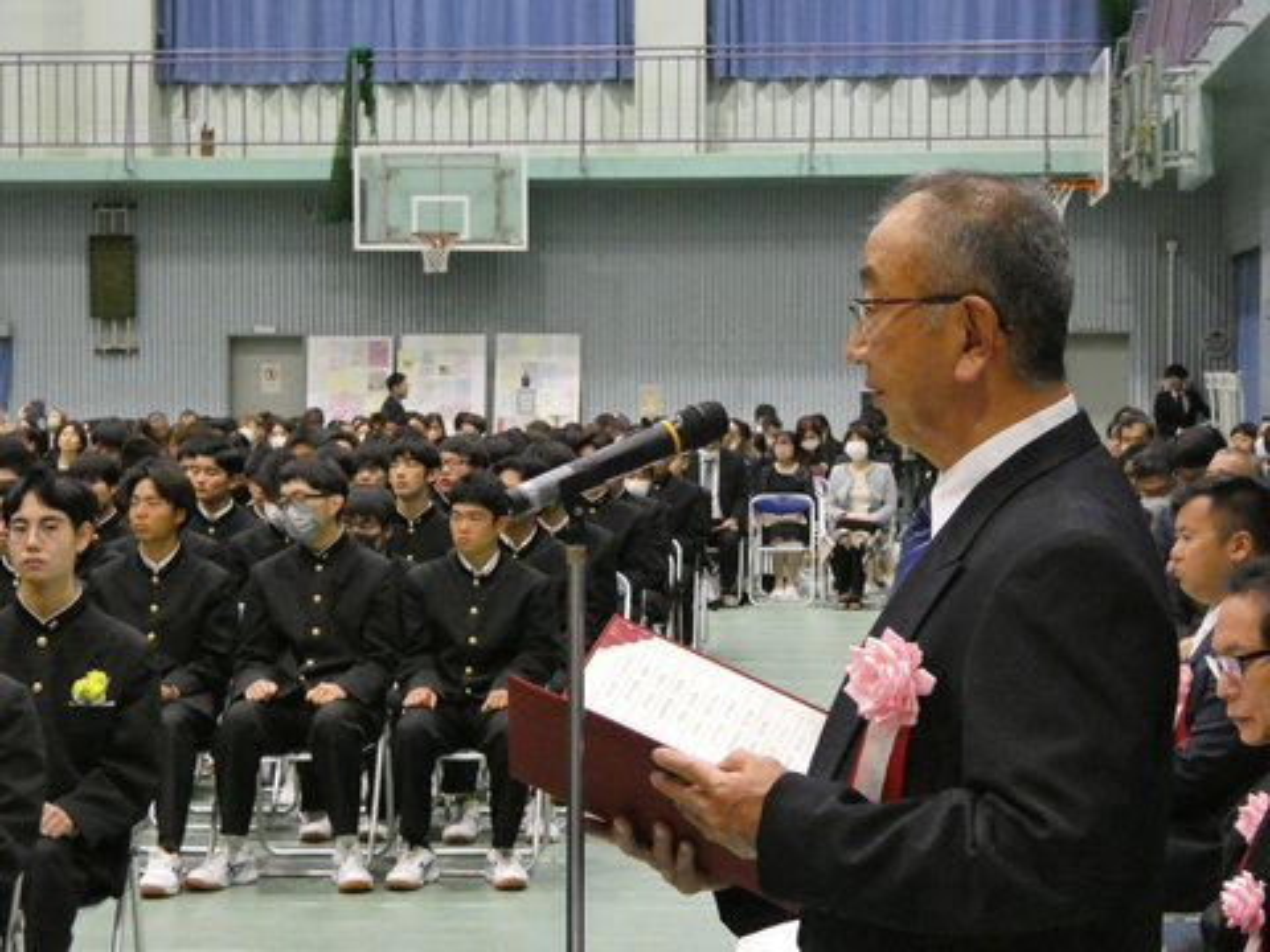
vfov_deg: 17.4
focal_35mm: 85
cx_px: 635
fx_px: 3119
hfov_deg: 23.0
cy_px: 476
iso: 1600
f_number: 4.6
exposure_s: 1/80
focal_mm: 15.2
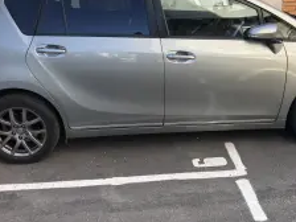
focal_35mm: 45
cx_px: 170
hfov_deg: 42.0
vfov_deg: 32.1
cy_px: 87
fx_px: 385
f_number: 1.8
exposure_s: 1/279
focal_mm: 3.99
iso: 20
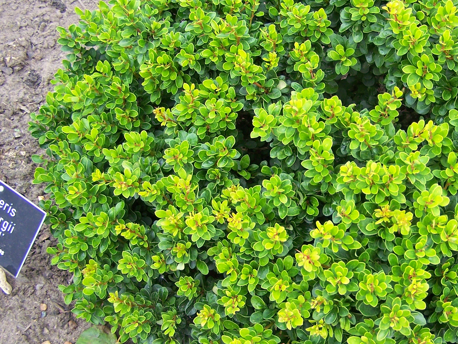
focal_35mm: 60
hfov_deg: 31.6
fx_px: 794
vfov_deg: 24.4
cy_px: 198
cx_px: 346
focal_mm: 6.3
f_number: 2.8
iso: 80
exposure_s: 1/100
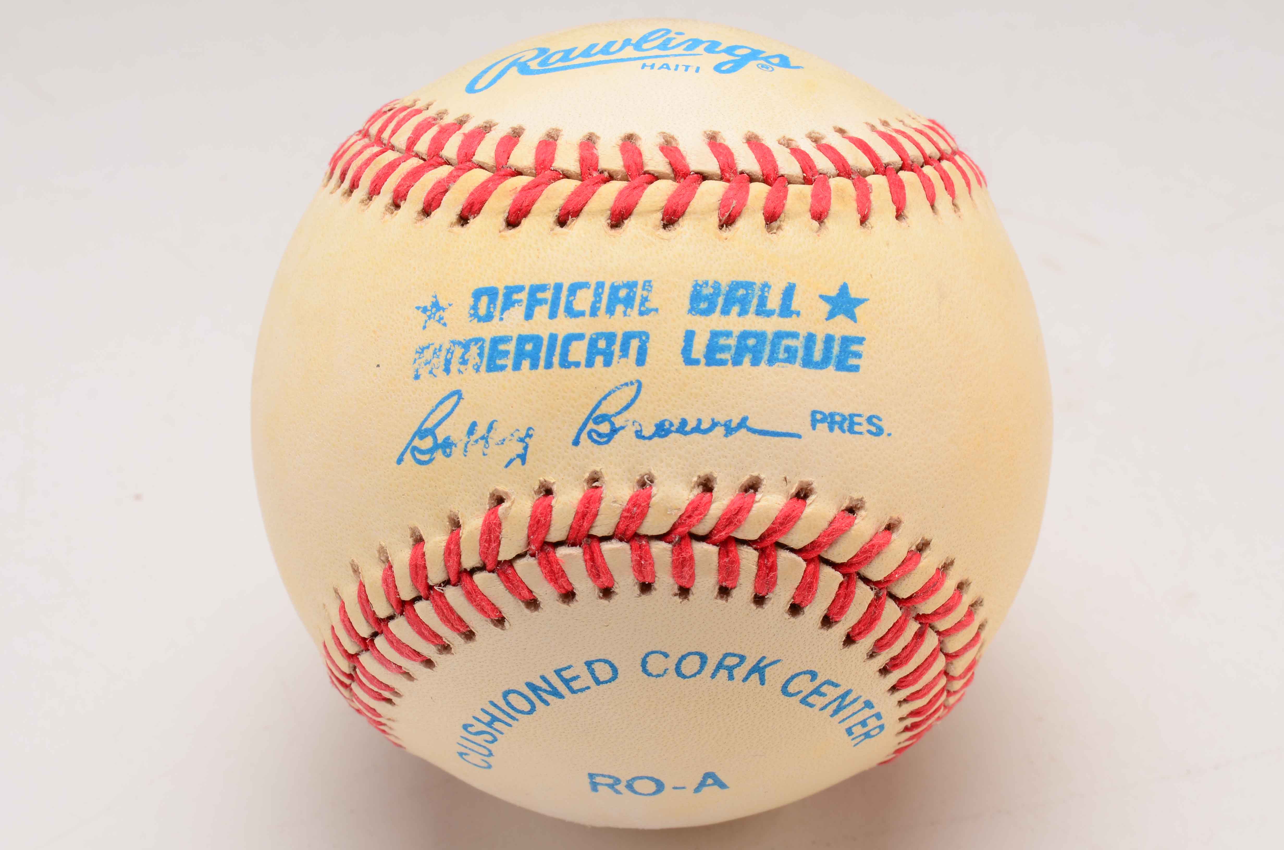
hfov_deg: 24.7
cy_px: 425
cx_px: 642
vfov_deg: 16.5
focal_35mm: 82
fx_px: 2936
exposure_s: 1/160
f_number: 20
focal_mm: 55
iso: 100
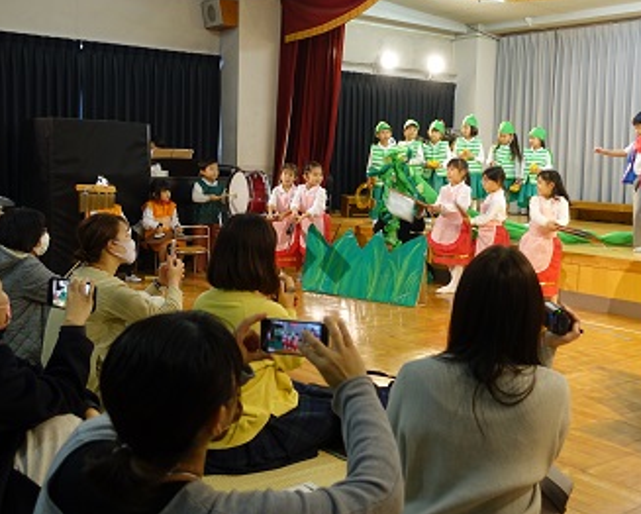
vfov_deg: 34.8
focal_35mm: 43
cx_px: 396
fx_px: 816
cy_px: 213
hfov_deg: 42.6
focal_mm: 11.12
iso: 320
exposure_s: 1/40
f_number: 2.5
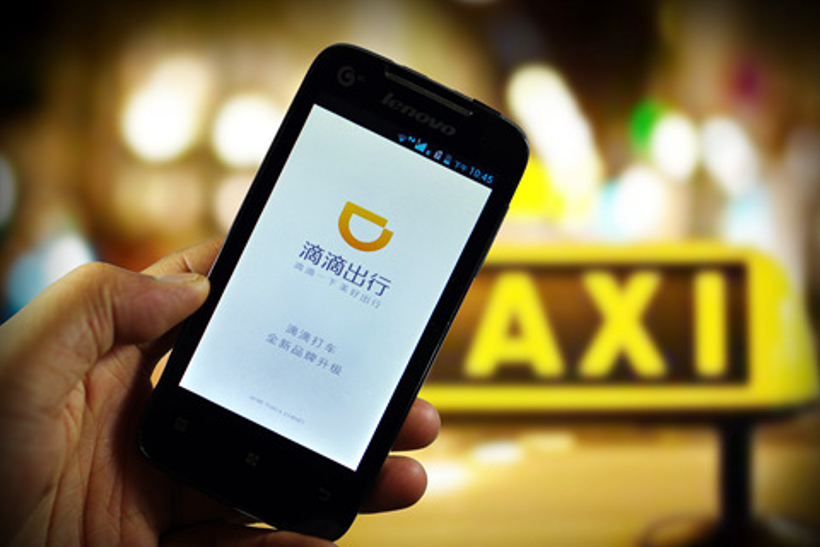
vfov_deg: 26.0
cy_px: 274
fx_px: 1184
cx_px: 410
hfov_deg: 38.2
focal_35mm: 52
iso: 400
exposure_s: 1/125
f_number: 2.4
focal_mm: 35
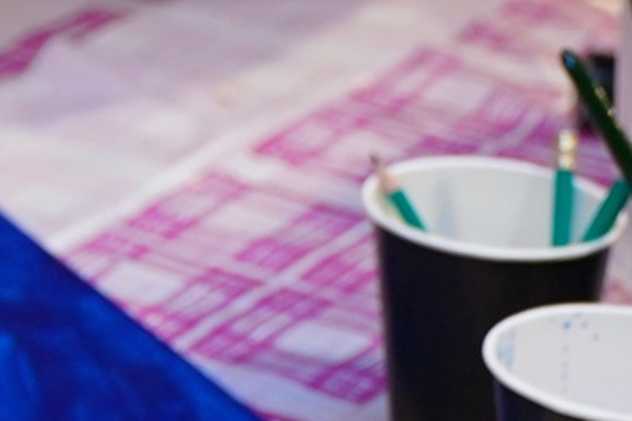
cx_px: -751
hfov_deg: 9.9
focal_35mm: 188
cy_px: -404
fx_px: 3300
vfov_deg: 7.1
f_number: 2.8
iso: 500
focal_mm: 28
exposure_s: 1/60
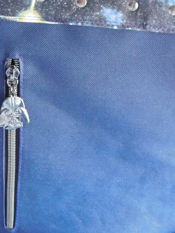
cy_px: 132
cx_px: 90
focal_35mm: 79
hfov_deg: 18.7
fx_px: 532
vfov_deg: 24.7
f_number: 3.6
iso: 640
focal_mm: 7.1
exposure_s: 1/8
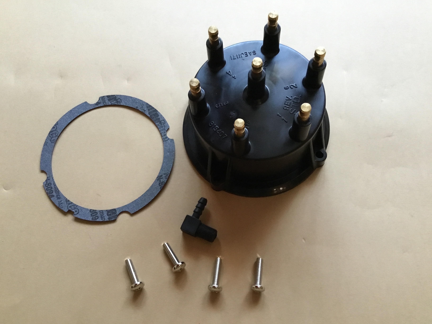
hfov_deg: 58.4
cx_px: 216
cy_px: 162
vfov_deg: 45.4
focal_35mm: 31
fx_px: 387
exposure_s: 1/17
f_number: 2.4
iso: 250
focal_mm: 3.3
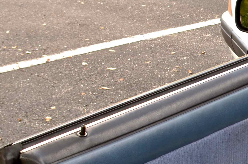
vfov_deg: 9.1
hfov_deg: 12.8
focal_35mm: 149
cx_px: 421
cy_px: 181
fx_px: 1024
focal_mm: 28
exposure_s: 1/125
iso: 400
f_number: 8
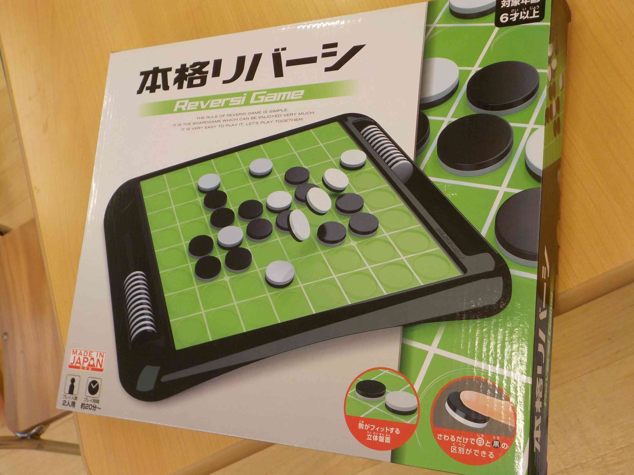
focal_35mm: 38
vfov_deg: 37.7
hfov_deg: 49.0
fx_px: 696
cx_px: 317
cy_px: 238
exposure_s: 1/50
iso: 125
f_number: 3.7
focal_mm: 5.2
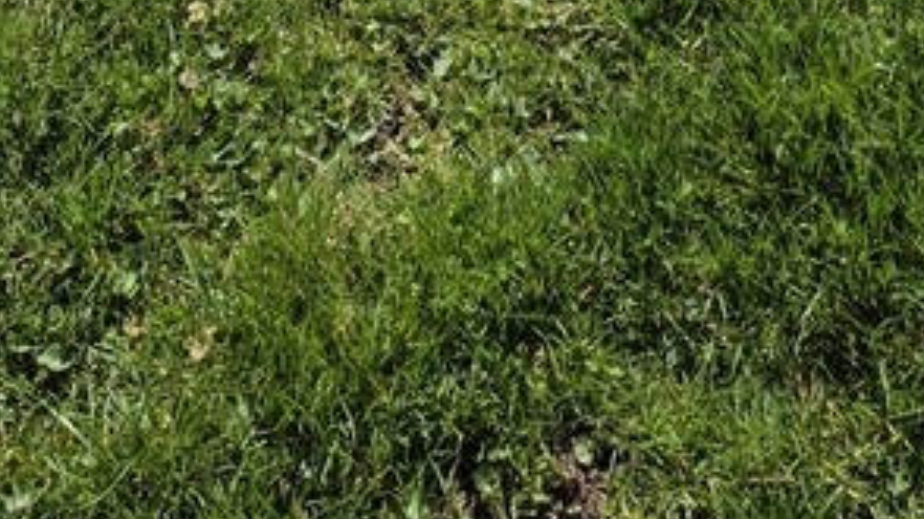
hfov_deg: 23.1
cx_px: 619
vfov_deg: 9.5
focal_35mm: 92
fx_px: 2253
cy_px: -1139
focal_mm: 6.25
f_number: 1.7
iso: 80
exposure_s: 1/4539
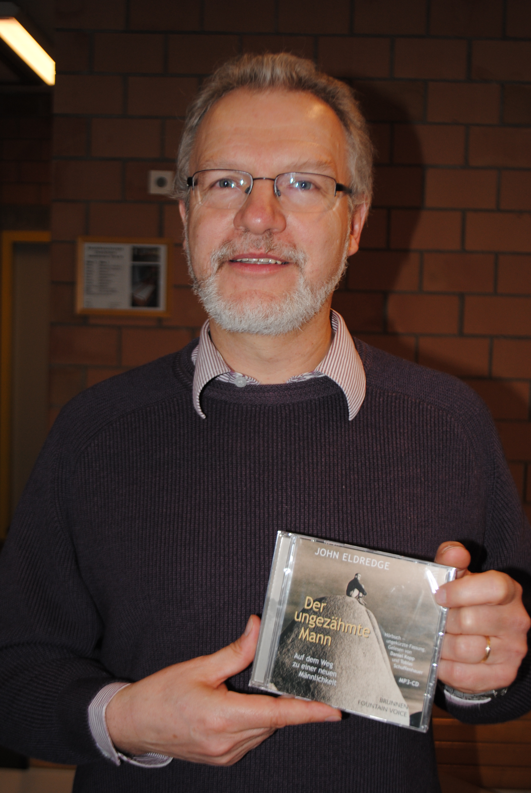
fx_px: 927
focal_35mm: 42
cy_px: 396
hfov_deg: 32.0
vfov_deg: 46.3
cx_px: 266
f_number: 4.5
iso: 200
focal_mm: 28
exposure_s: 1/60
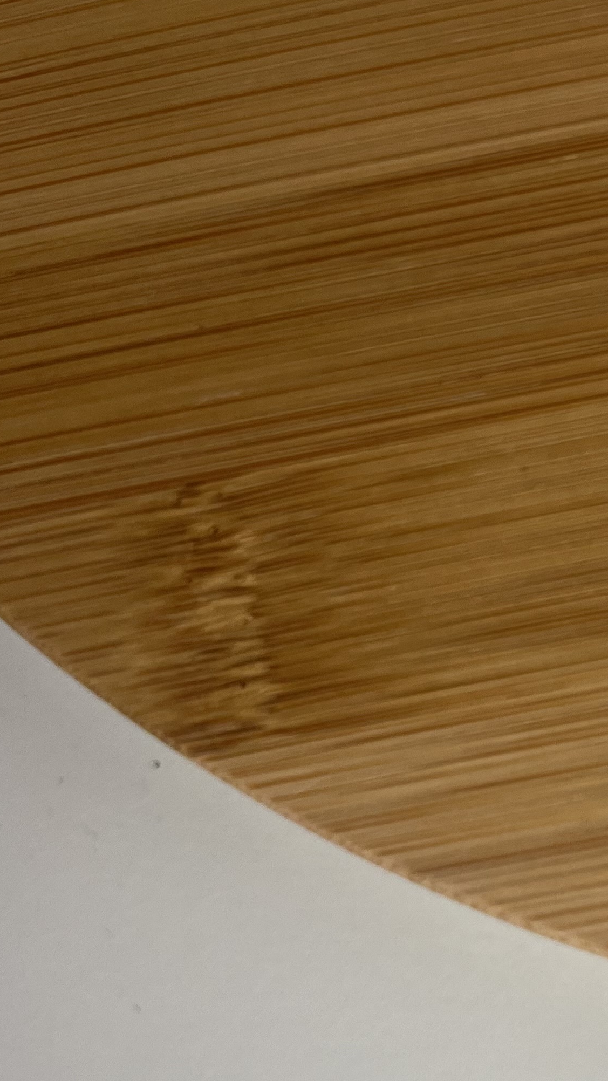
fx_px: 1634
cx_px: 995
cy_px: 777
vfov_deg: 36.0
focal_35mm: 57
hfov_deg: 18.0
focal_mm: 4.2
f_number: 1.6
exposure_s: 1/100
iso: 100
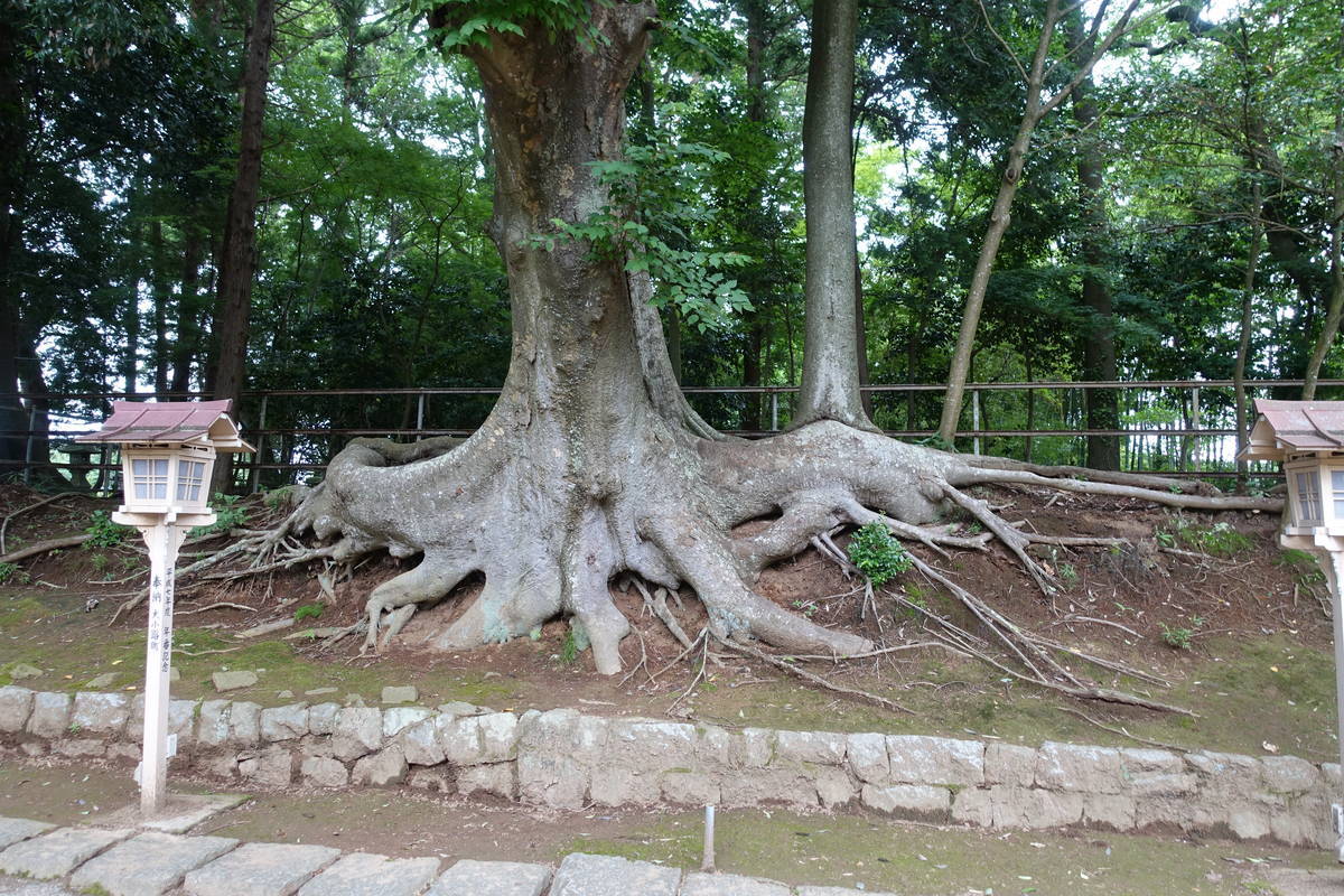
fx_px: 896
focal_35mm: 24
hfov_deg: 73.7
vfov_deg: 53.1
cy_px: 448
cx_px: 672
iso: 125
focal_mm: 8.8
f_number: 2.8
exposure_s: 1/40
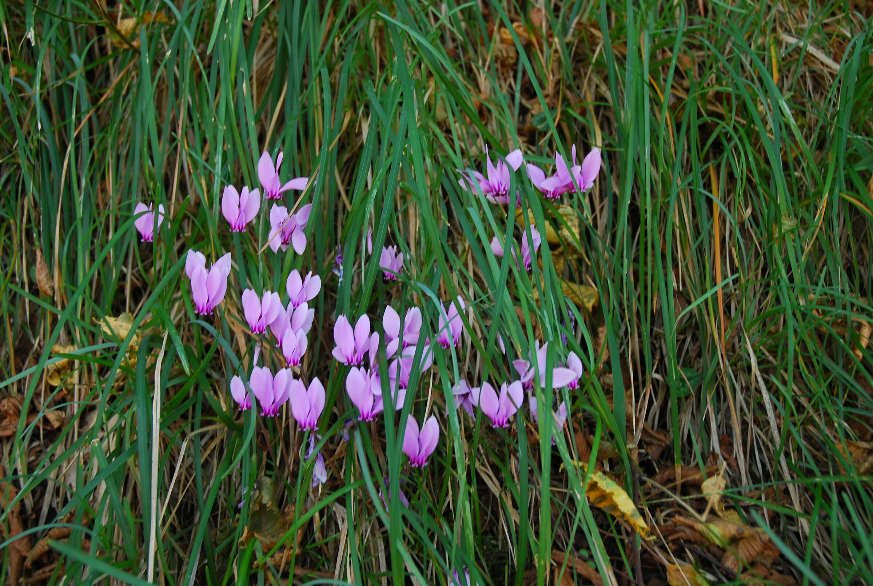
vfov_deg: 35.6
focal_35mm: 38
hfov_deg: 51.2
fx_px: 911
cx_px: 436
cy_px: 293
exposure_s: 1/25
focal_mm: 25
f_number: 4.5
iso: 200
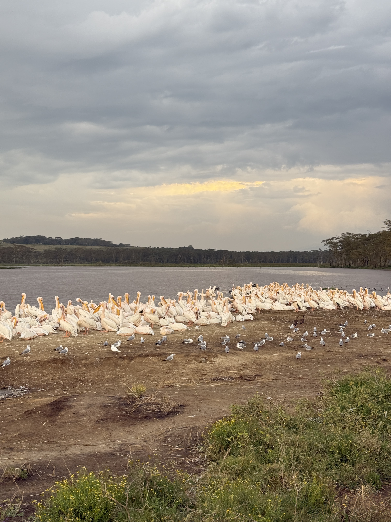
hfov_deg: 30.3
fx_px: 723
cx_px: 196
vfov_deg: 39.7
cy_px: 261
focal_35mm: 48
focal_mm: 6.76
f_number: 1.78
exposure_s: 1/373
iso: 64
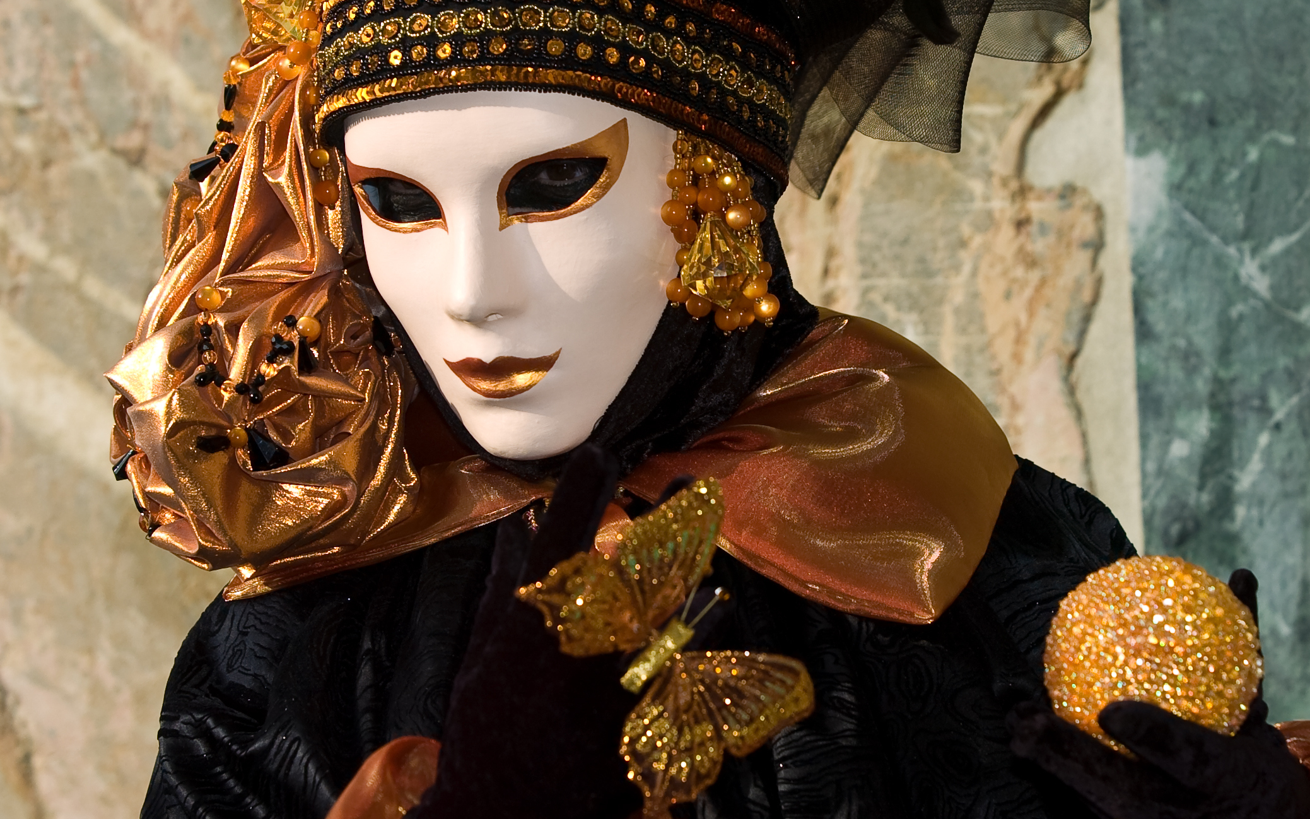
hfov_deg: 11.6
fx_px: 6462
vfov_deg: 7.2
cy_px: 405
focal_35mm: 181
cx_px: 676
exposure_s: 1/1250
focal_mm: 100
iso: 200
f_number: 4
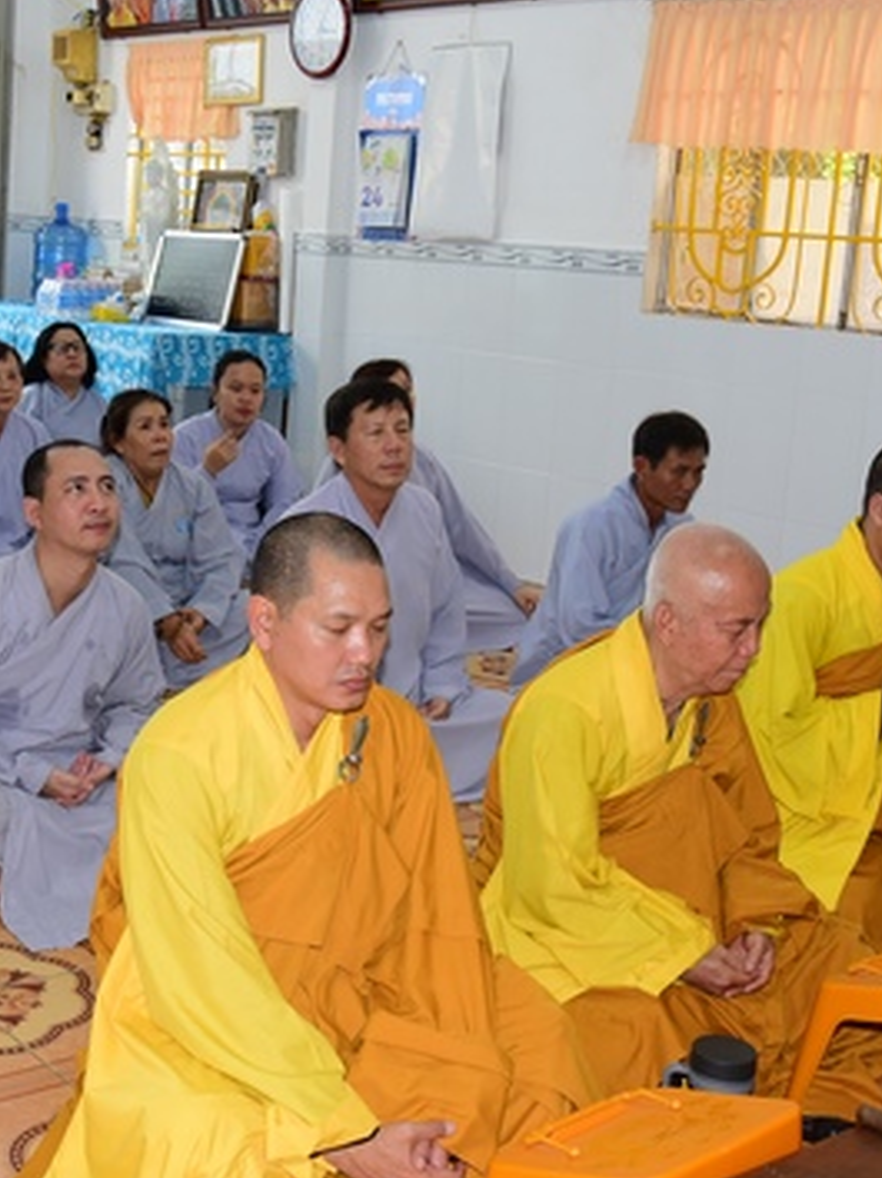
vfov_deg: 36.2
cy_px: 599
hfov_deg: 27.2
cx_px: 246
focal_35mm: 53
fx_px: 1803
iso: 640
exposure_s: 1/60
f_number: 6.3
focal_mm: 30
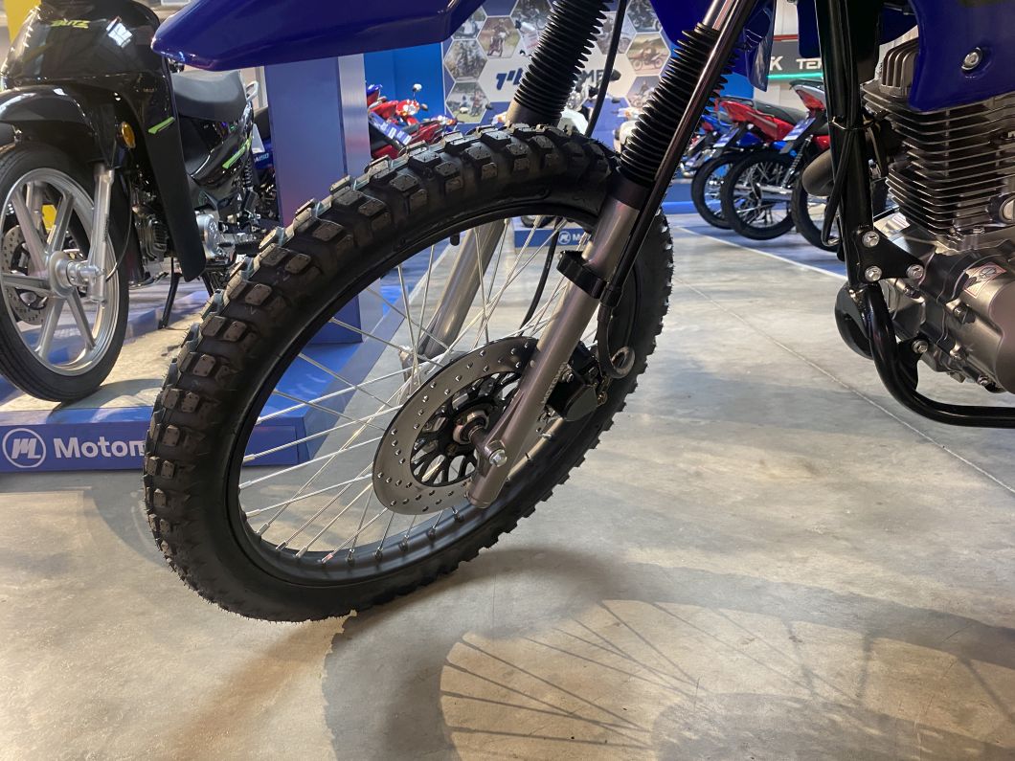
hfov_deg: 67.3
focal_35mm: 26
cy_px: 380
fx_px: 762
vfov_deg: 53.1
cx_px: 508
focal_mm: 4.25
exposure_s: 1/50
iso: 250
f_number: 1.8
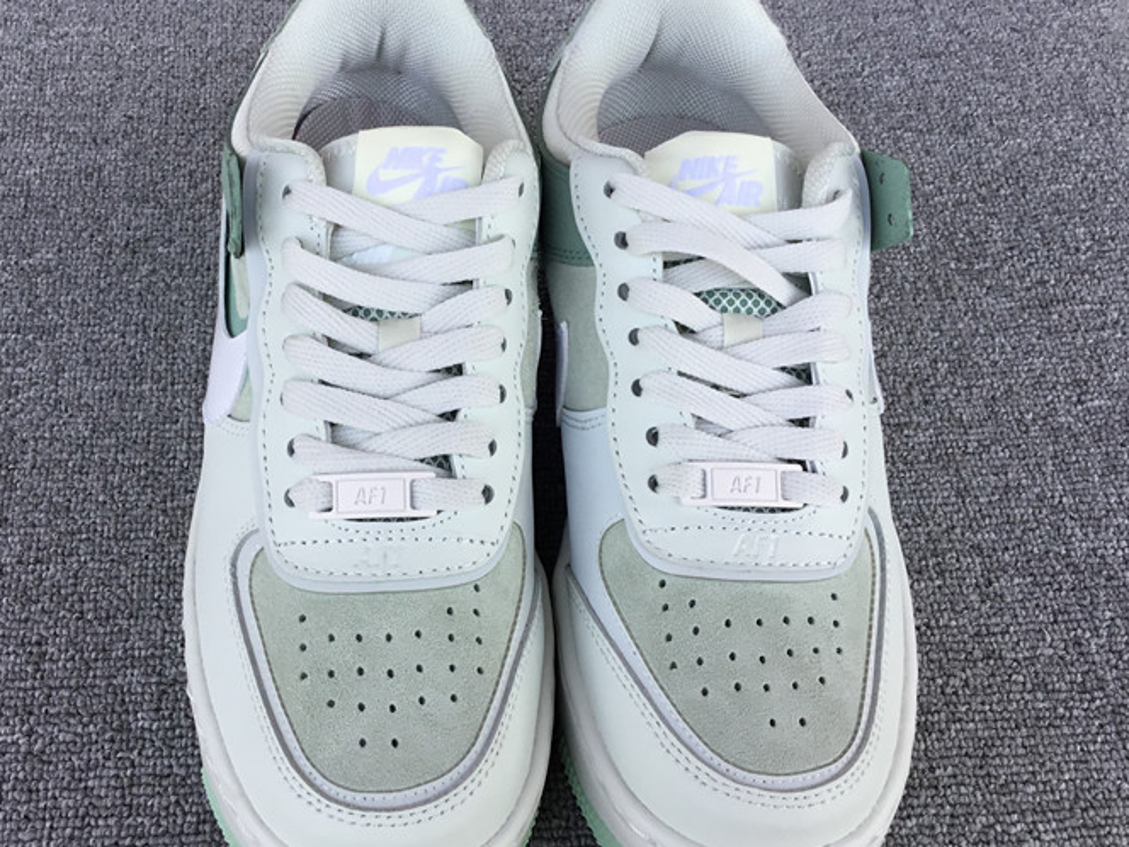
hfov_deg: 44.7
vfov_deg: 34.3
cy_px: 406
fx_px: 1370
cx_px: 483
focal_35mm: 42
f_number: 2.4
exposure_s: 1/264
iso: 25
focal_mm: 3.3
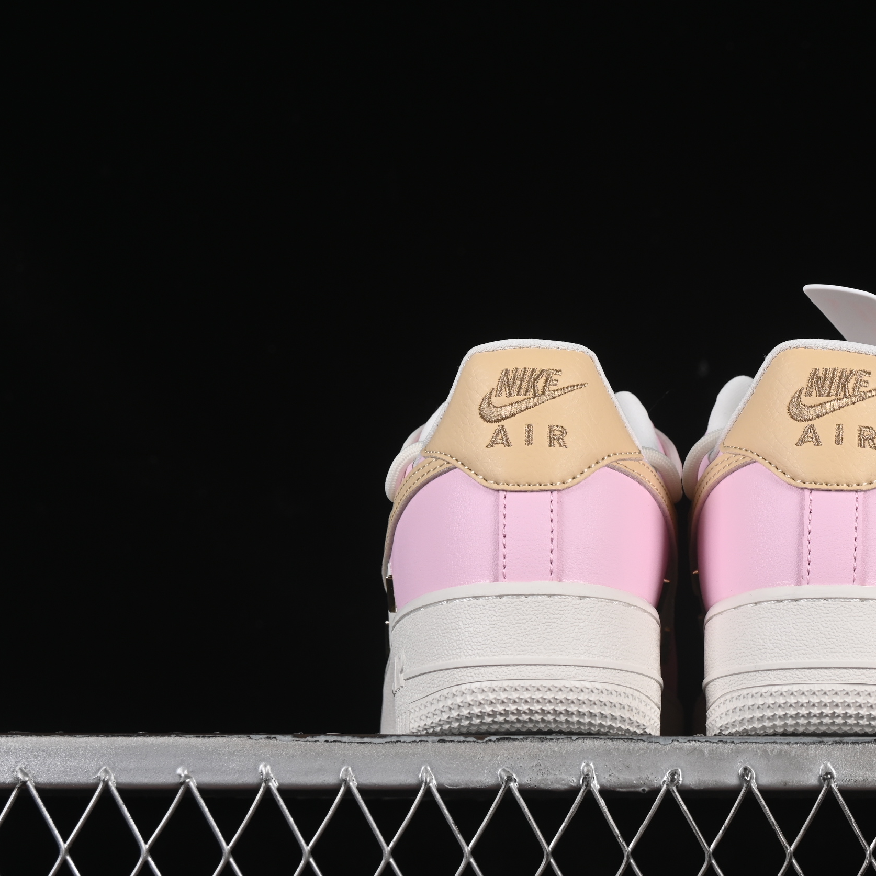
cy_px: 433
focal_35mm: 106
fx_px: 3035
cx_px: 682
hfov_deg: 16.3
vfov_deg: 16.4
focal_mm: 50
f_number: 8
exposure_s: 1/80
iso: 160
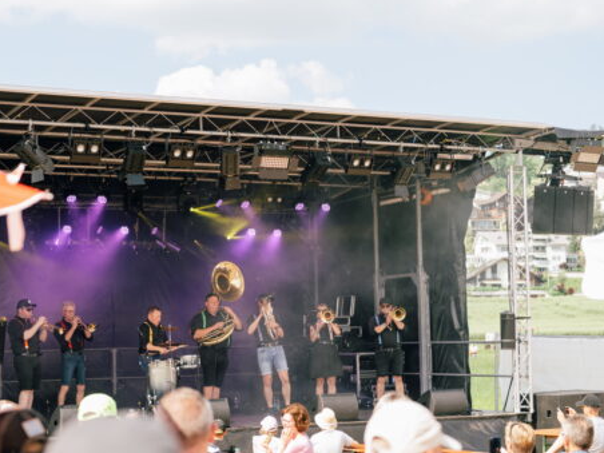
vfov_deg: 21.3
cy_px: 282
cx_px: 251
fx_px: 1204
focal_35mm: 69
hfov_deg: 28.1
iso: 100
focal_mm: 50
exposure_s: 1/800
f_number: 2.8
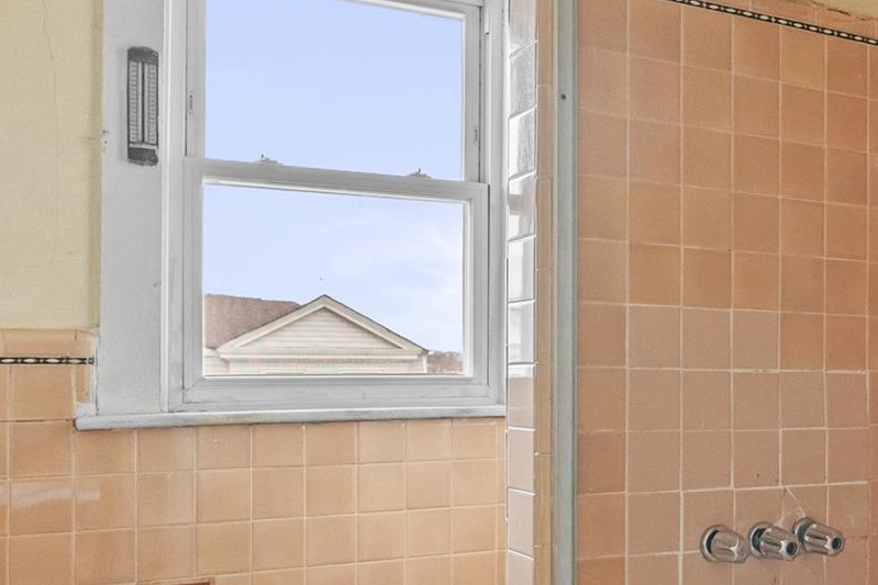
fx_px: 1000
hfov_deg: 45.8
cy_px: 404
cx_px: 653
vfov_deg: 32.3
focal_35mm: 41
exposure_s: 1/15
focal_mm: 16
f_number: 5.6
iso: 1250
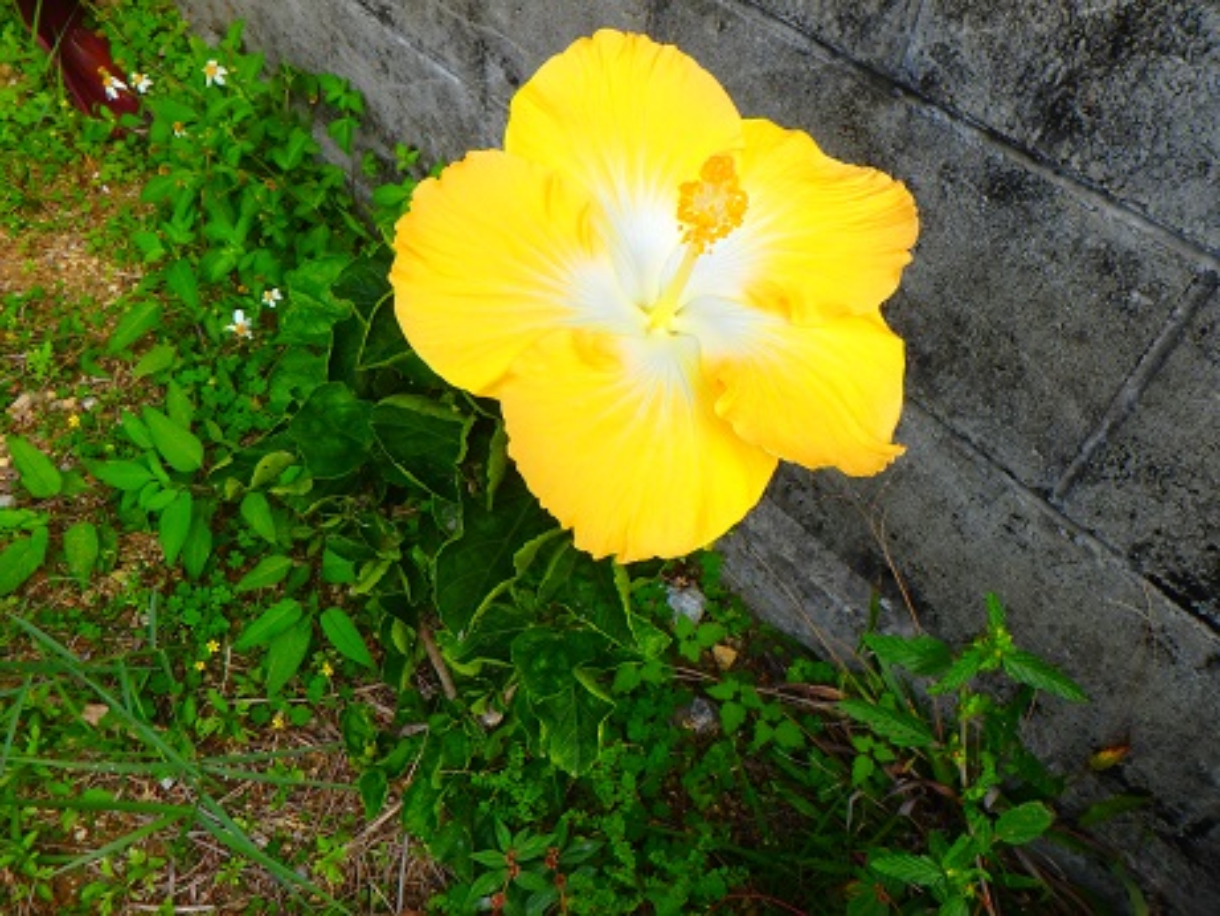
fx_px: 1022
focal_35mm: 29
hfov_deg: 61.6
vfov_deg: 48.2
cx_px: 610
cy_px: 458
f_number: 4.6
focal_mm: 5.2
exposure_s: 1/400
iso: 125
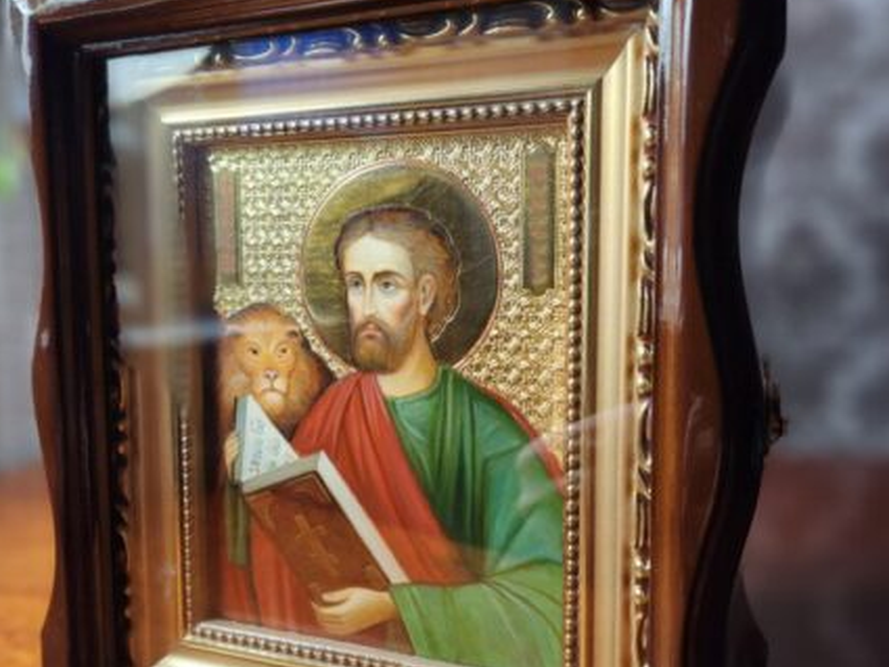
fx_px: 796
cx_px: 443
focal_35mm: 31
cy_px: 367
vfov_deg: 45.4
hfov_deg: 58.3
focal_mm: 5.4
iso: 320
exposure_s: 1/100
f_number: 1.8
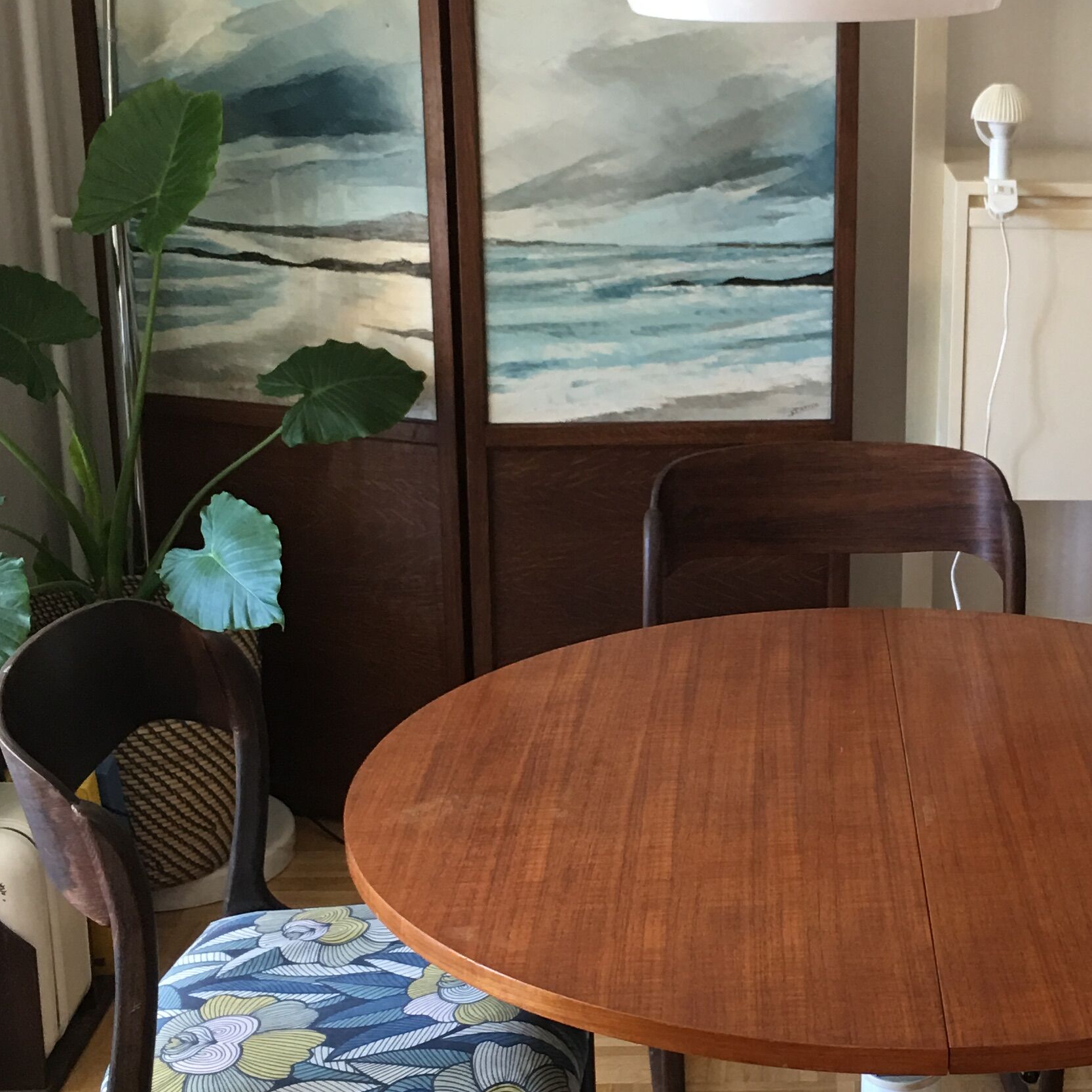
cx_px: 939
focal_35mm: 62
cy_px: 626
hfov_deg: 27.0
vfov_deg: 27.7
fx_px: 2213
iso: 40
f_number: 2.2
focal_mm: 4.15
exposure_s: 1/17
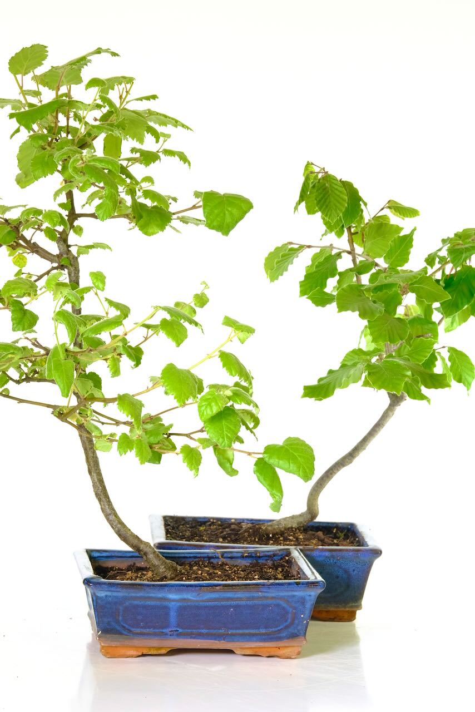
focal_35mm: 111
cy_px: 356
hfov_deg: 12.3
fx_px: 2196
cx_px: 238
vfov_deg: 18.4
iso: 1600
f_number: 11
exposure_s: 1/15
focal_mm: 74.1
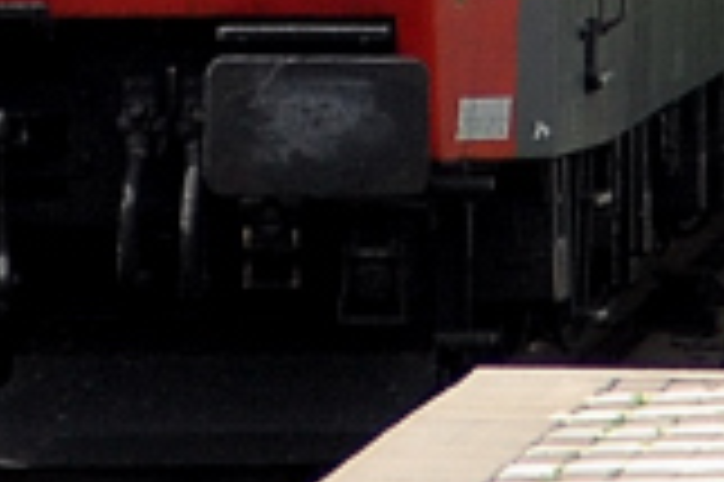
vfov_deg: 0.7
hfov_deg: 1.1
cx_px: 427
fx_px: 38352
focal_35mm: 1909
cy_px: -556
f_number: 6.3
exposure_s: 1/1000
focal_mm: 200
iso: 400
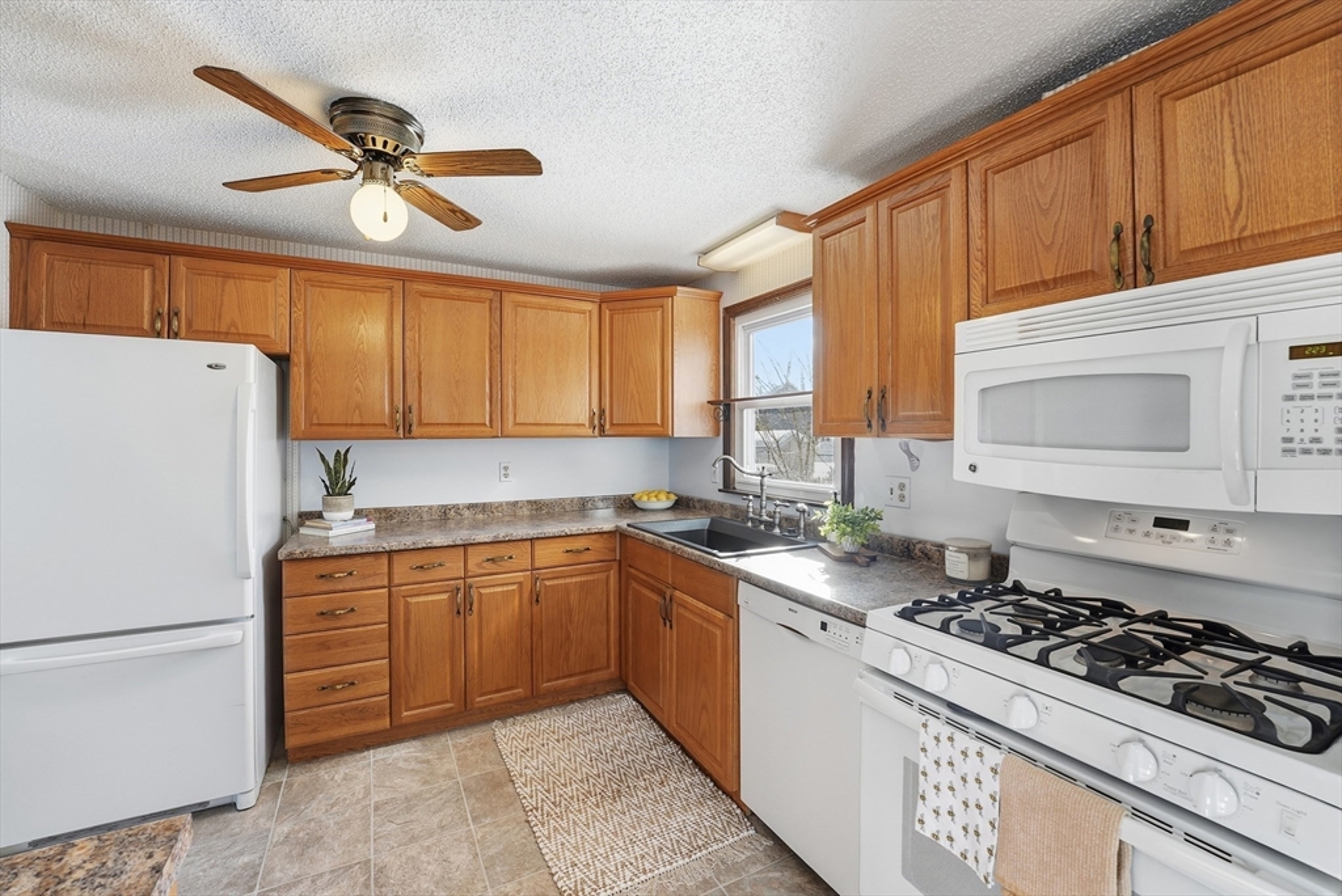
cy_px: 448
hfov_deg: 104.2
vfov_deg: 81.3
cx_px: 671
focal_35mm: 14
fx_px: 522
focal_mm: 14
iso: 100
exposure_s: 1/50
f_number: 7.1
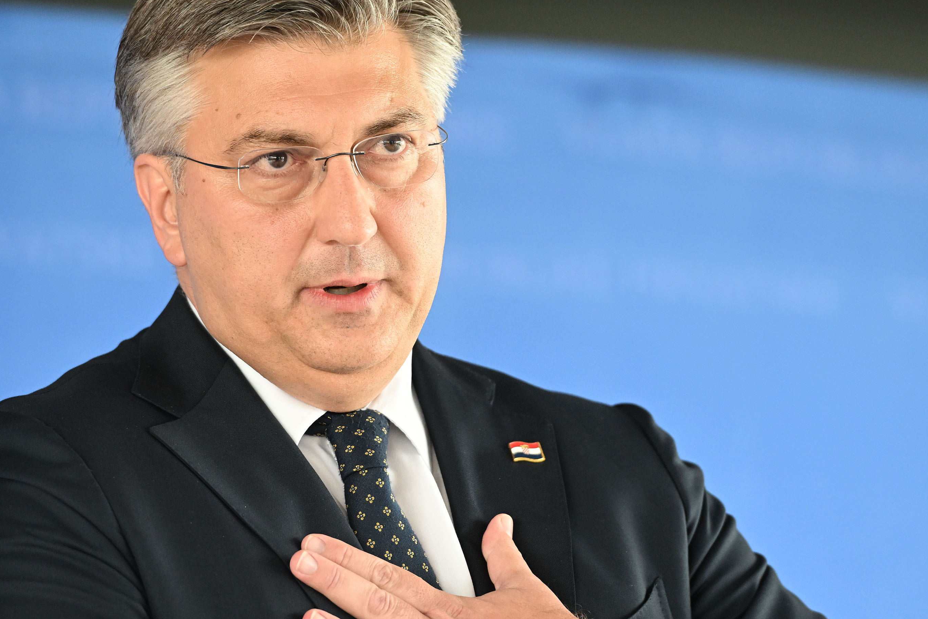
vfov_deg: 4.7
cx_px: 457
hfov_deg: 7.0
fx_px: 7578
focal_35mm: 294
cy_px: 354
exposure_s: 1/250
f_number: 4
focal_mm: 200
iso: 2500
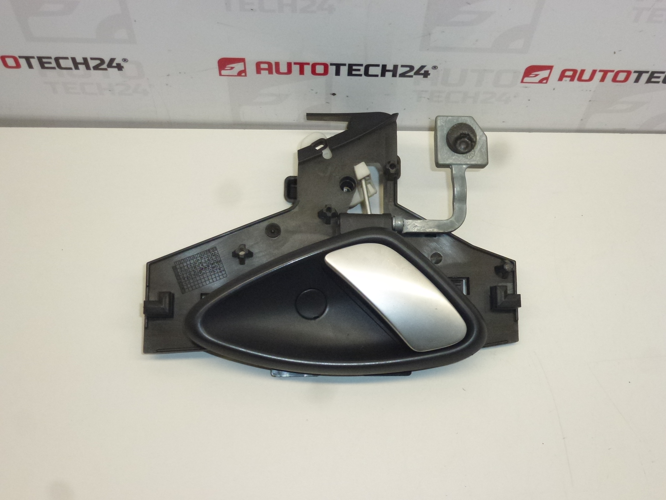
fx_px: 789
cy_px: 250
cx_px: 333
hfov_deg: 45.8
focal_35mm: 41
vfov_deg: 35.1
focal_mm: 7.4
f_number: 3.9
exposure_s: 1/320
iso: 400
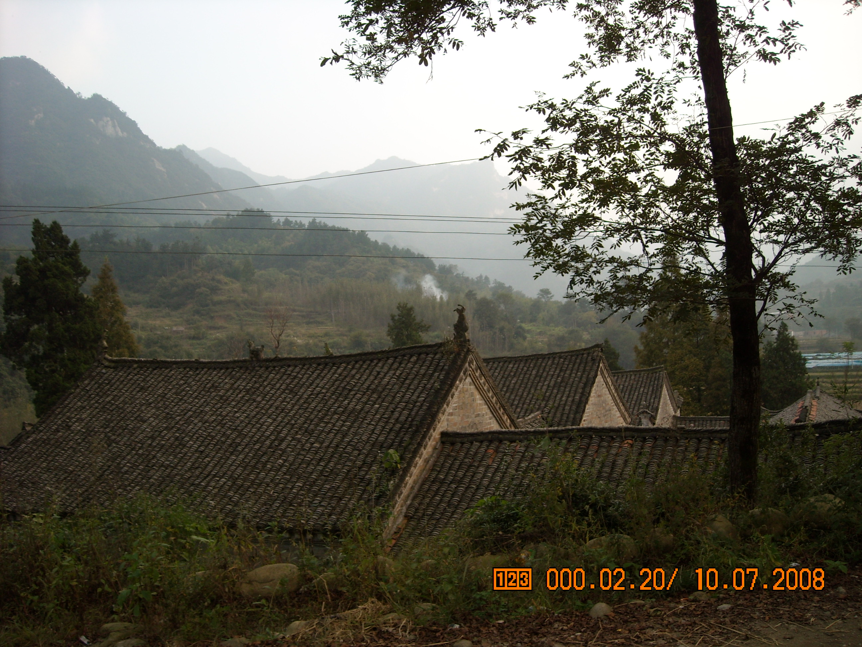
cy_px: 324
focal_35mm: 35
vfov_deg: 40.7
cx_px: 431
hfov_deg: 52.6
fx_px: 872
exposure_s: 1/272
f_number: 2.8
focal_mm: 5.7
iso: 64
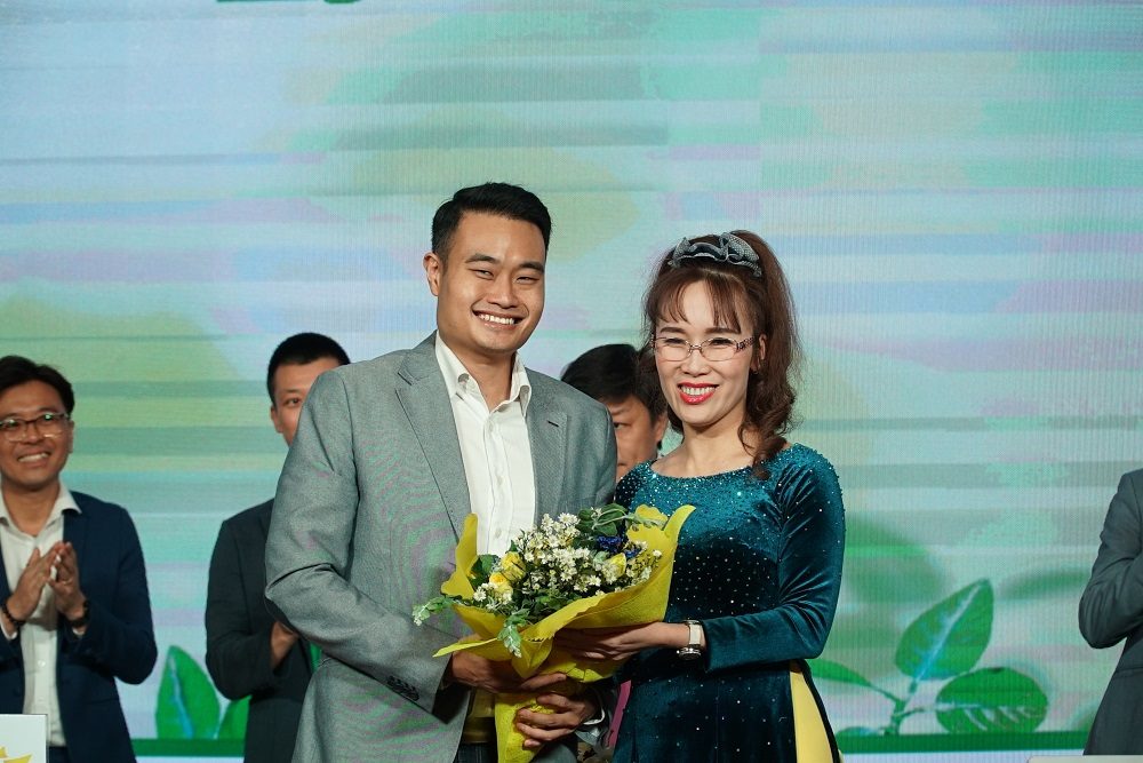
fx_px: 4985
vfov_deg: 8.7
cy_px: 382
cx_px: 572
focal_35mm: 157
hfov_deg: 13.1
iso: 800
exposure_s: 1/200
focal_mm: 105
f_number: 5.6
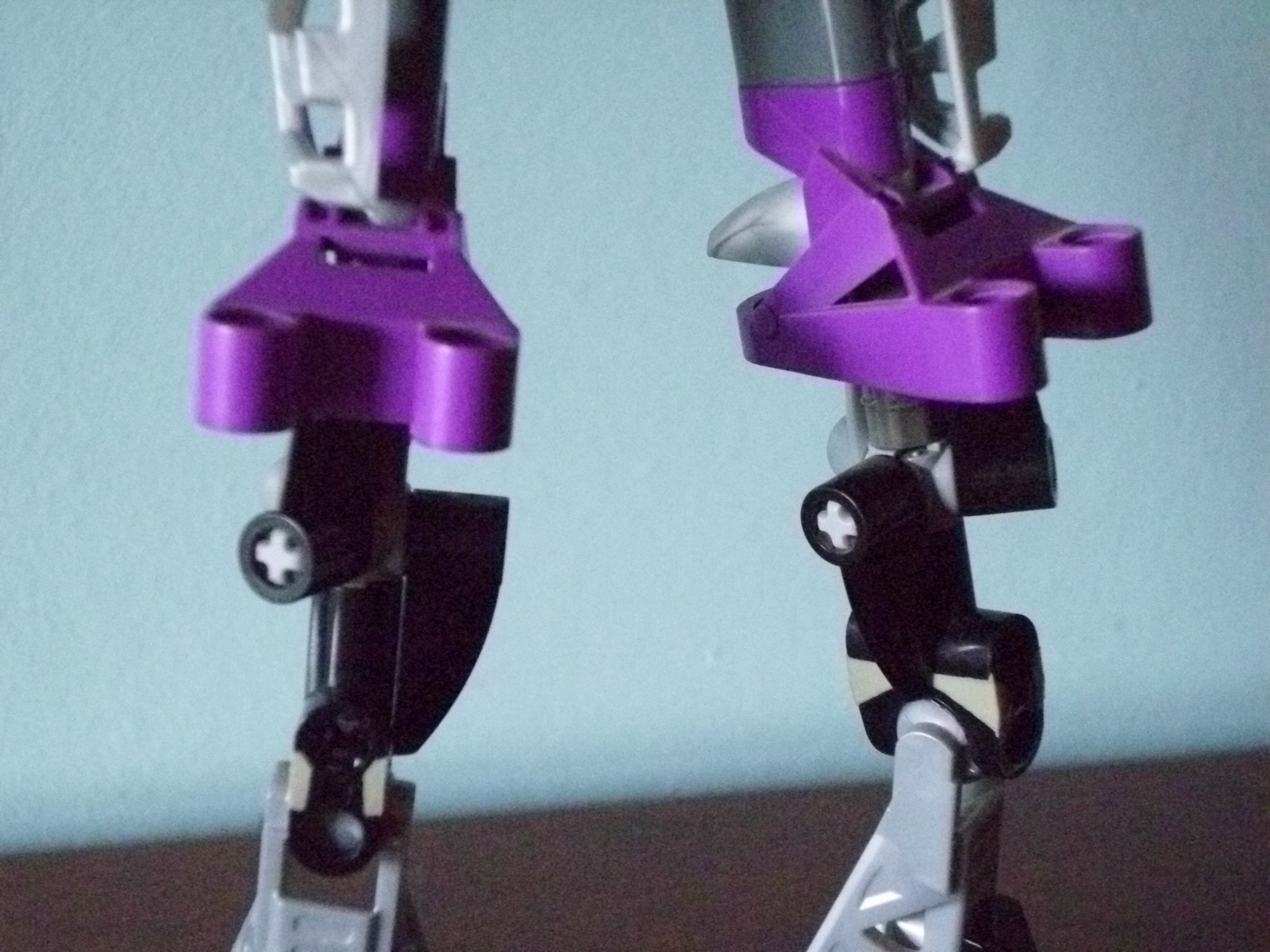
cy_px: 476
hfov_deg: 29.4
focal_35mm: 66
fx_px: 2421
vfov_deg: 22.3
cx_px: 635
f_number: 4.2
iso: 1600
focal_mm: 12.8
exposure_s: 1/60
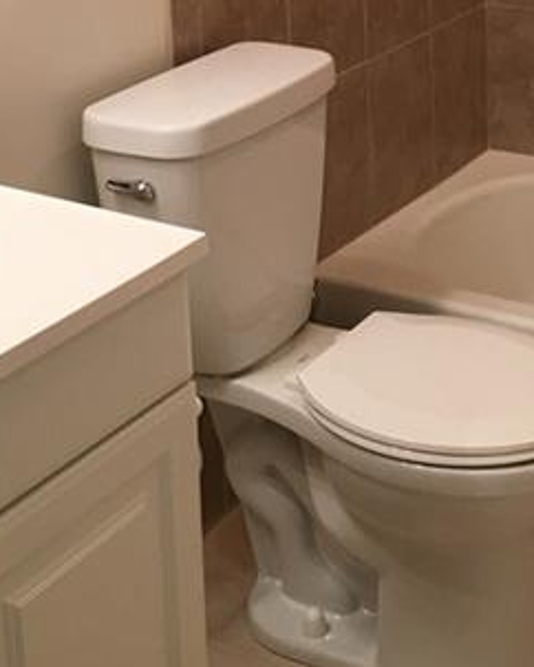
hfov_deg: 21.2
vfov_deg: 25.3
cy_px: 18
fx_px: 1421
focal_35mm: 72
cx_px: 364
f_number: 2.2
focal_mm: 4.15
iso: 32
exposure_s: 1/30
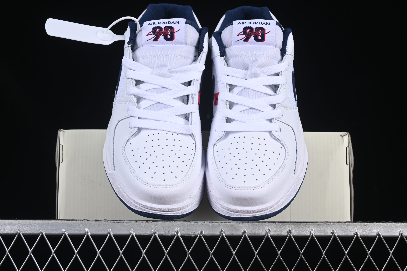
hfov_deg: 27.0
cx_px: 204
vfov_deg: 18.2
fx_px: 848
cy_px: 136
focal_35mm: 75
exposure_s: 1/80
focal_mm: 50
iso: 160
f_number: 8
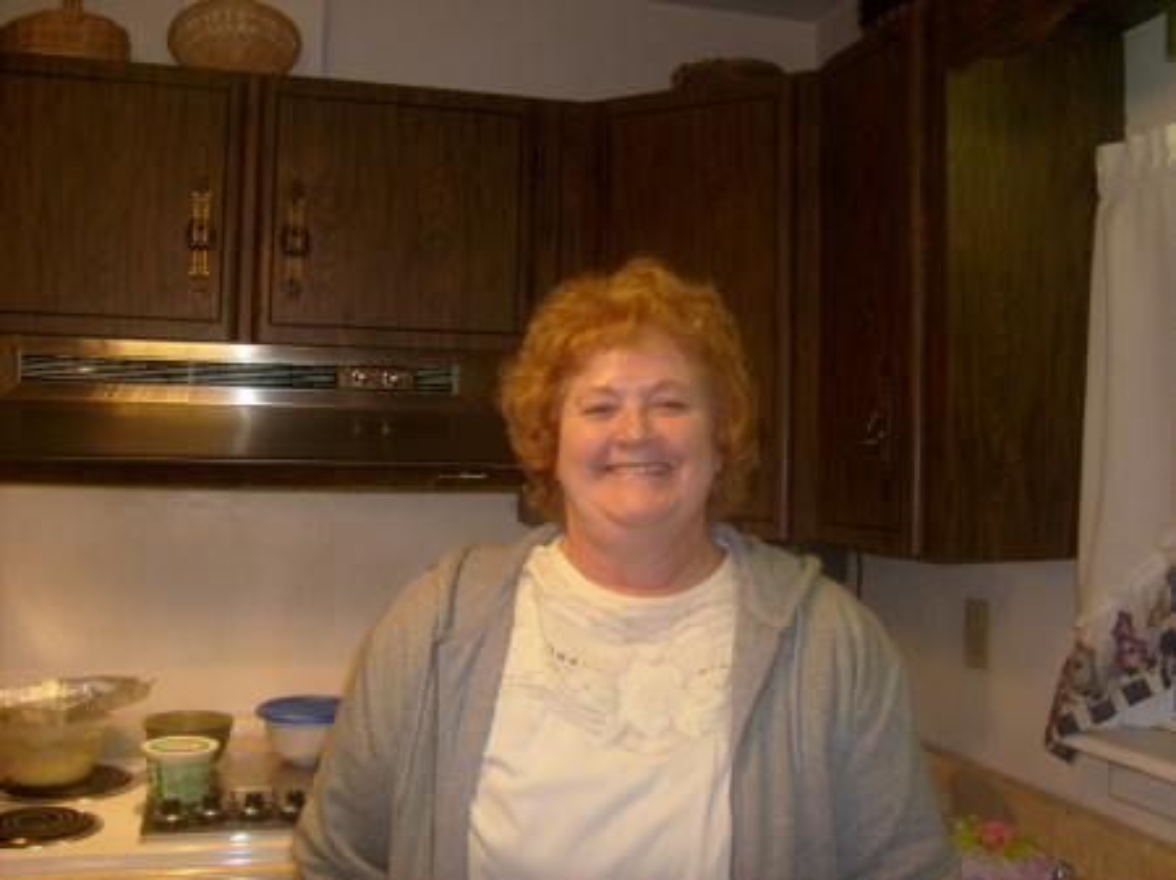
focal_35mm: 35
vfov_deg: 40.7
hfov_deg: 52.7
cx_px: 588
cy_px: 440
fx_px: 1188
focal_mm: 5.8
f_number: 2.8
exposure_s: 1/45
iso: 100
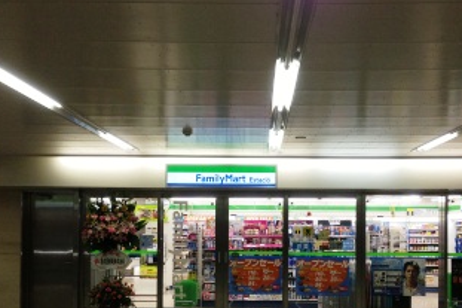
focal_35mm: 44
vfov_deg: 30.1
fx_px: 564
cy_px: 220
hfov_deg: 44.5
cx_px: 251
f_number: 2.4
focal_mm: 4.13
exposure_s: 1/120
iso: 100
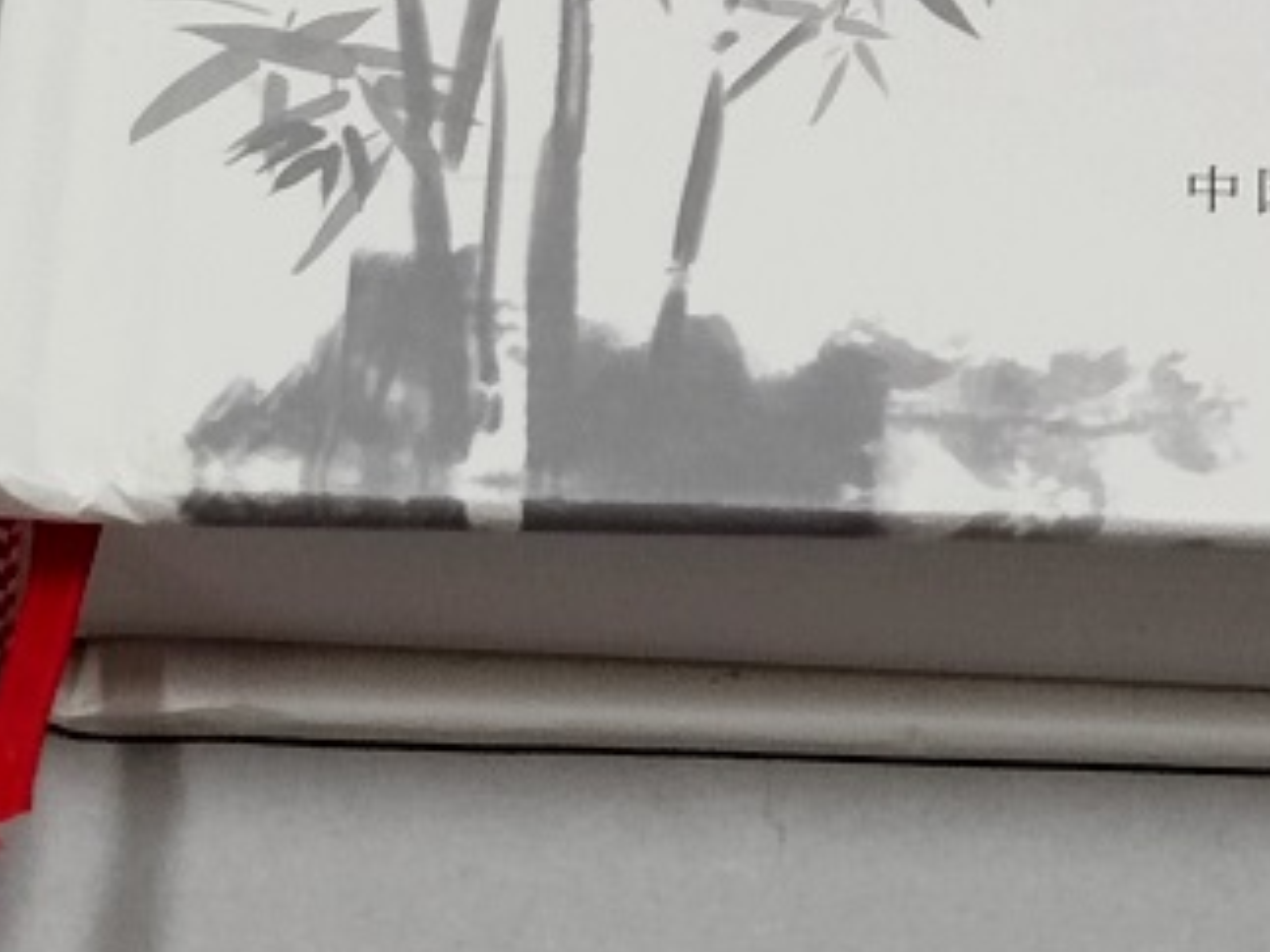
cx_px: 1148
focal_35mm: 215
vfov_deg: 6.8
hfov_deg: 9.2
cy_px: -354
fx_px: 7885
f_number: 1.69
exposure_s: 1/50
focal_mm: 6.72
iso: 369
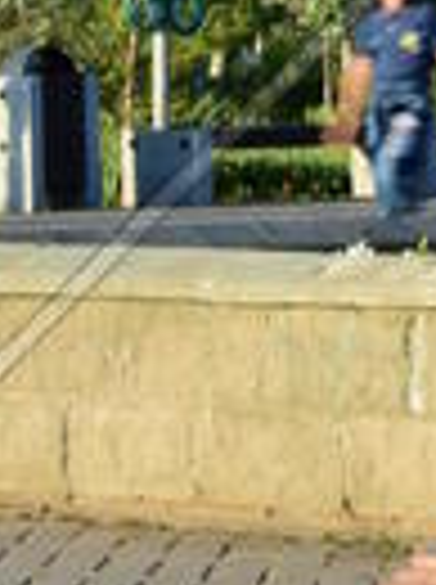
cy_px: -360
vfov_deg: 6.1
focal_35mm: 323
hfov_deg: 4.5
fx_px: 5442
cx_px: 721
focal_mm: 50
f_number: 16
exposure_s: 1/25
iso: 100
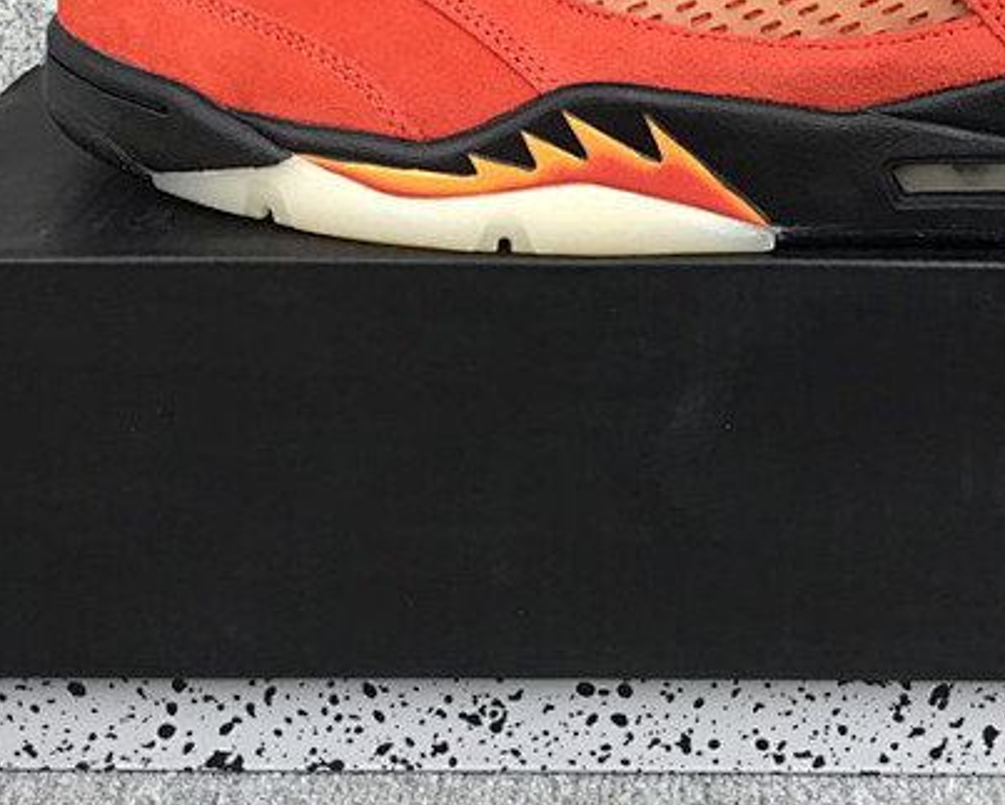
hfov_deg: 31.2
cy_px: 62
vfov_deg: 24.6
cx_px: 676
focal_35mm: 60
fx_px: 1786
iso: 40
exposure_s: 1/100
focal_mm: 3.3
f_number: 2.4
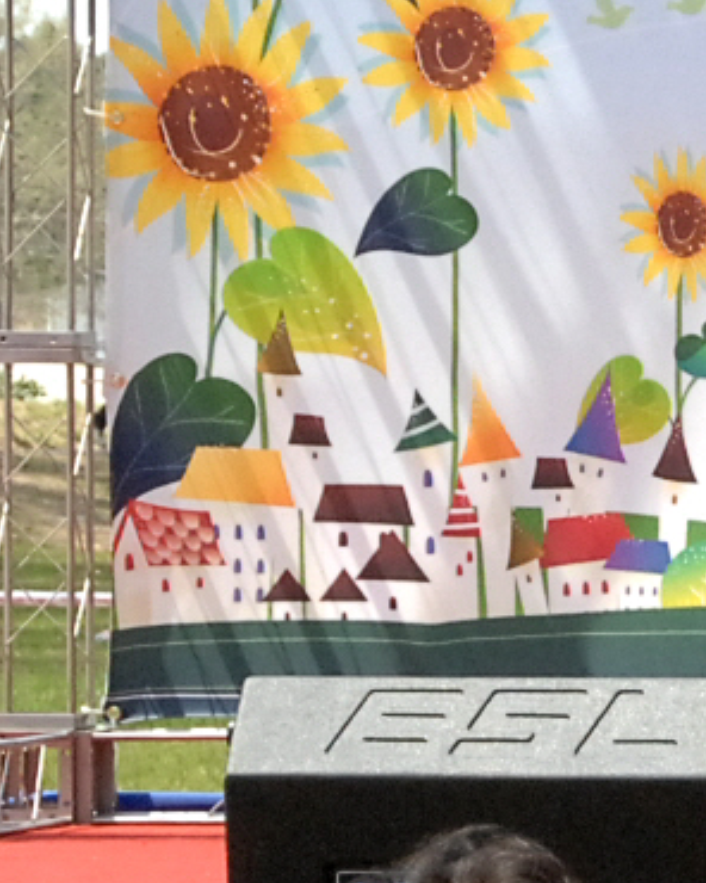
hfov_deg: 2.7
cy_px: 379
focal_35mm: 570
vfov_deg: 3.4
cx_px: 1140
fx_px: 14888
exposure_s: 1/400
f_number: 10
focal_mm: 70
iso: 800
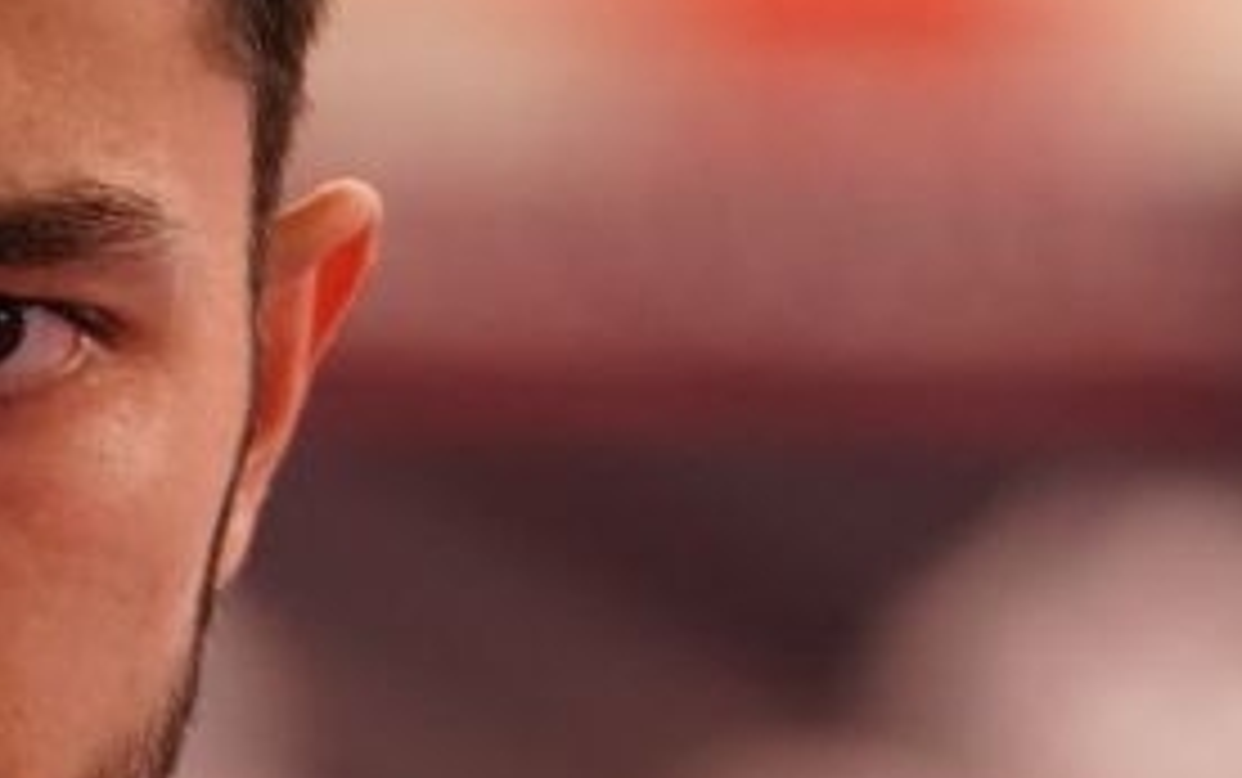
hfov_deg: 1.6
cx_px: -639
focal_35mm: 1328
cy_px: 1381
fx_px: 44987
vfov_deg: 1.0
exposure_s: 1/500
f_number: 2.8
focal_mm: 200
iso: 1250
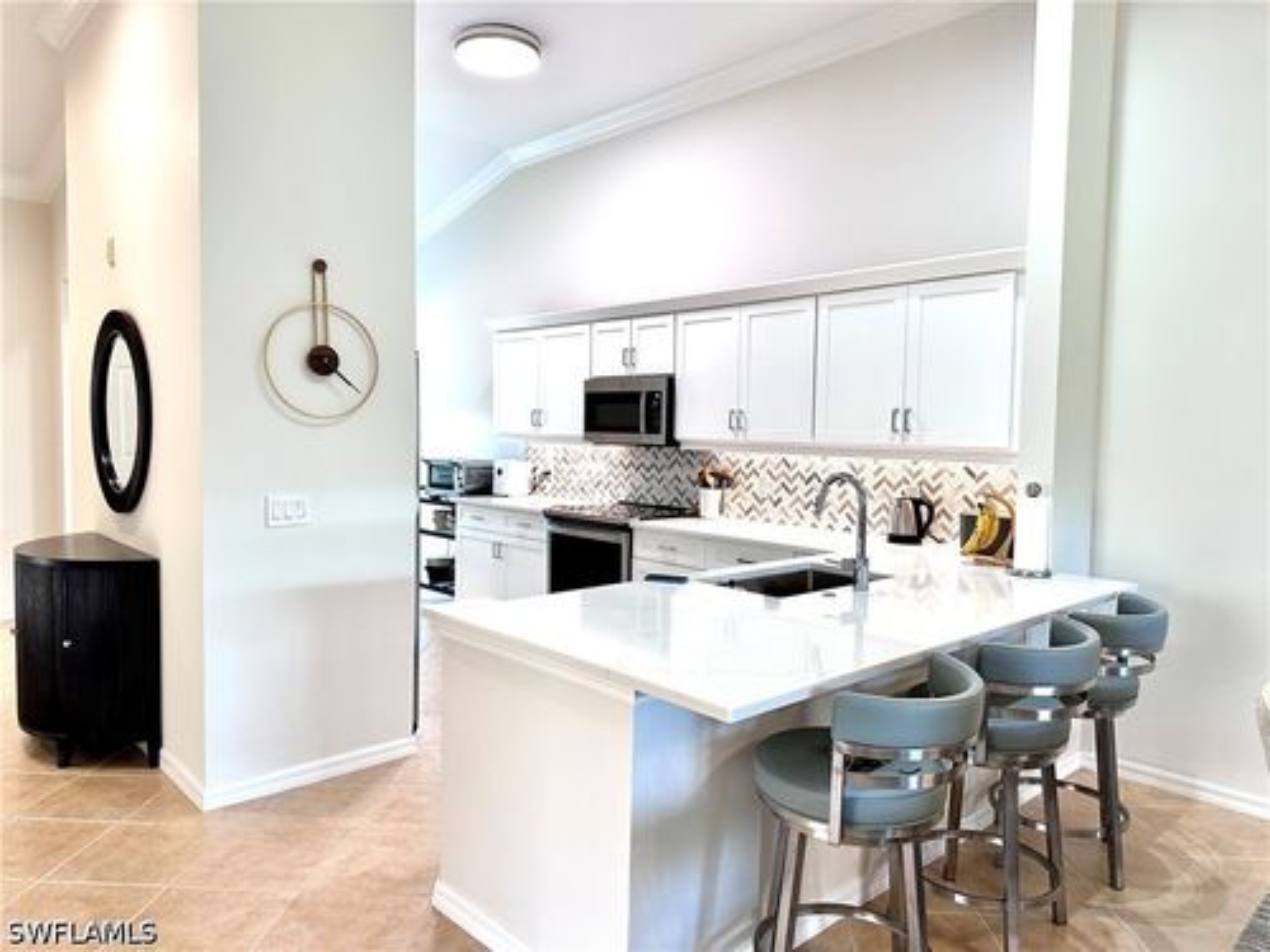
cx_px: 635
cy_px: 476
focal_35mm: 24
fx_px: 881
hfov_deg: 71.6
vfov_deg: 56.8
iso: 160
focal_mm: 6.86
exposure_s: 1/120
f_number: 1.78
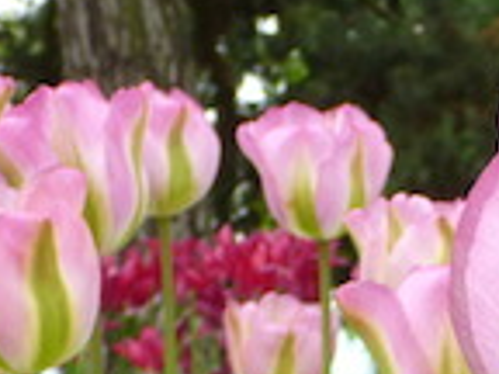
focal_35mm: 183
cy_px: 454
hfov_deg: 10.5
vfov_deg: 8.0
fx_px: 2638
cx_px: 717
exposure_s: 1/60
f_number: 4.3
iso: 125
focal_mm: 7.8
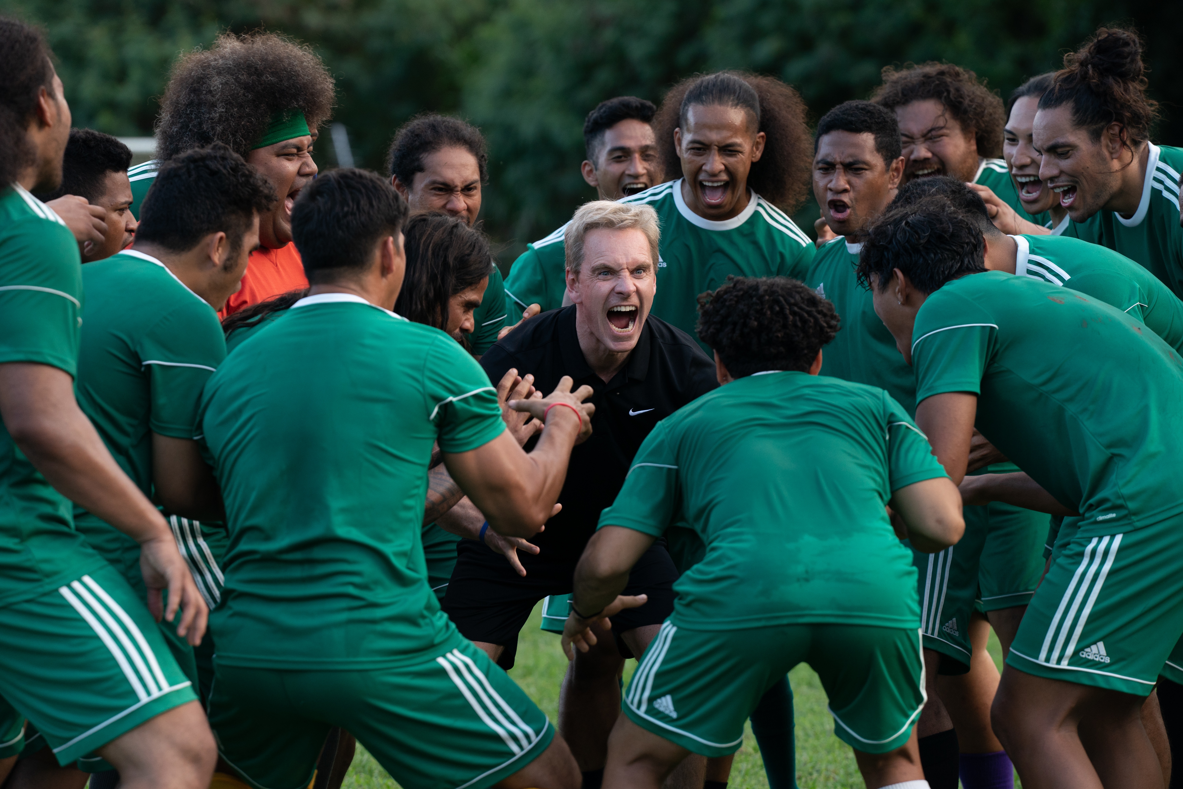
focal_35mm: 191
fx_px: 6276
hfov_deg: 10.8
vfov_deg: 7.2
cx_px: 592
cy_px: 394
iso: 640
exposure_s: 1/500
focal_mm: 191
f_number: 5
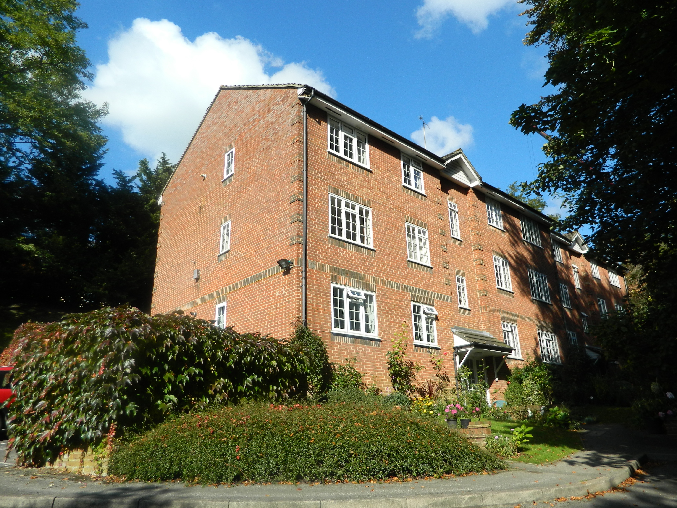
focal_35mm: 25
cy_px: 254
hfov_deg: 69.4
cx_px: 338
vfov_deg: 54.9
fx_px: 489
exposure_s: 1/800
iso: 80
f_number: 3.1
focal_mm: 4.5
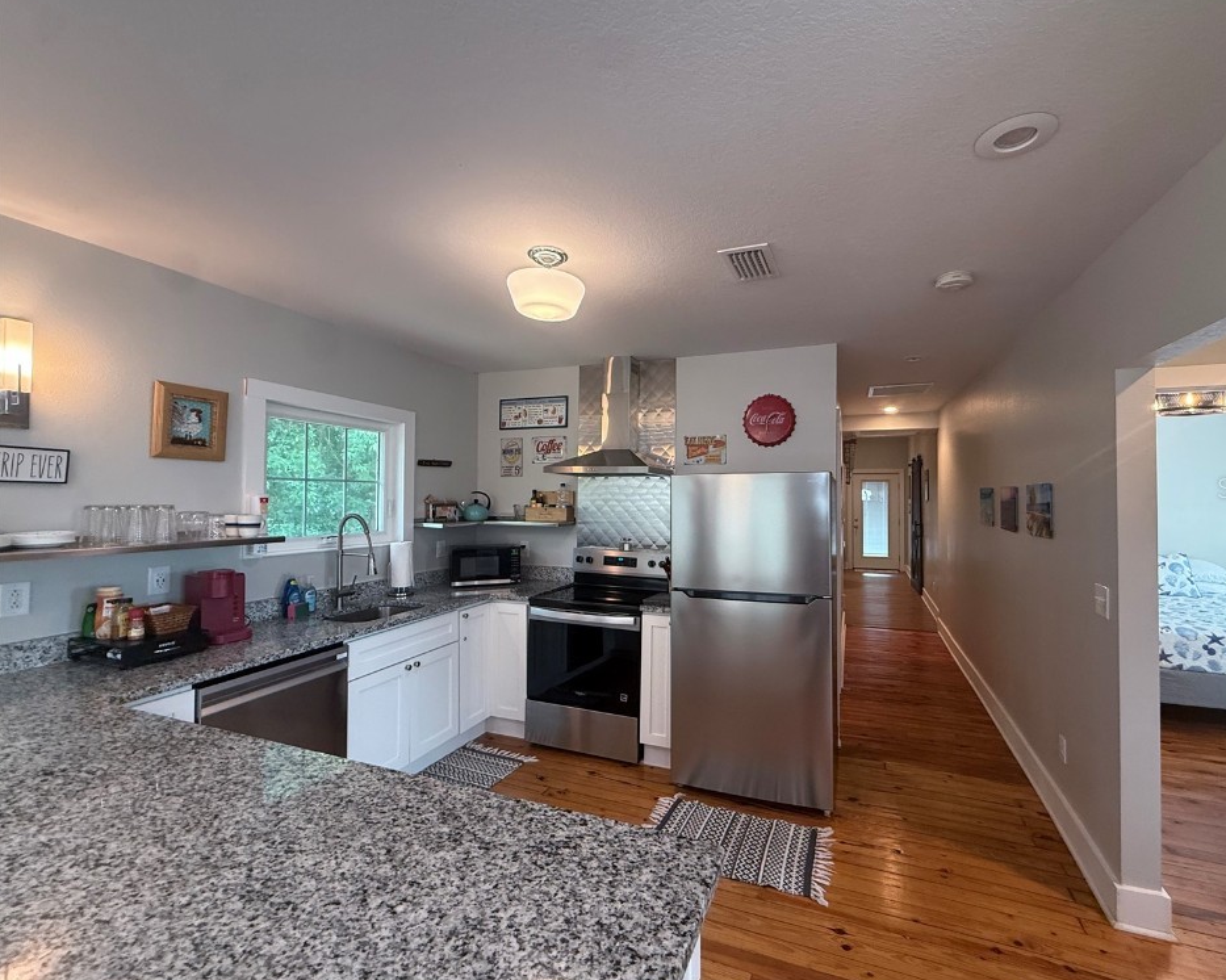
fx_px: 544
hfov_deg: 96.5
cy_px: 487
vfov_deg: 84.0
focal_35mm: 15
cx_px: 669
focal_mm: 2.22
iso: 320
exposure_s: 1/60
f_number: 2.2
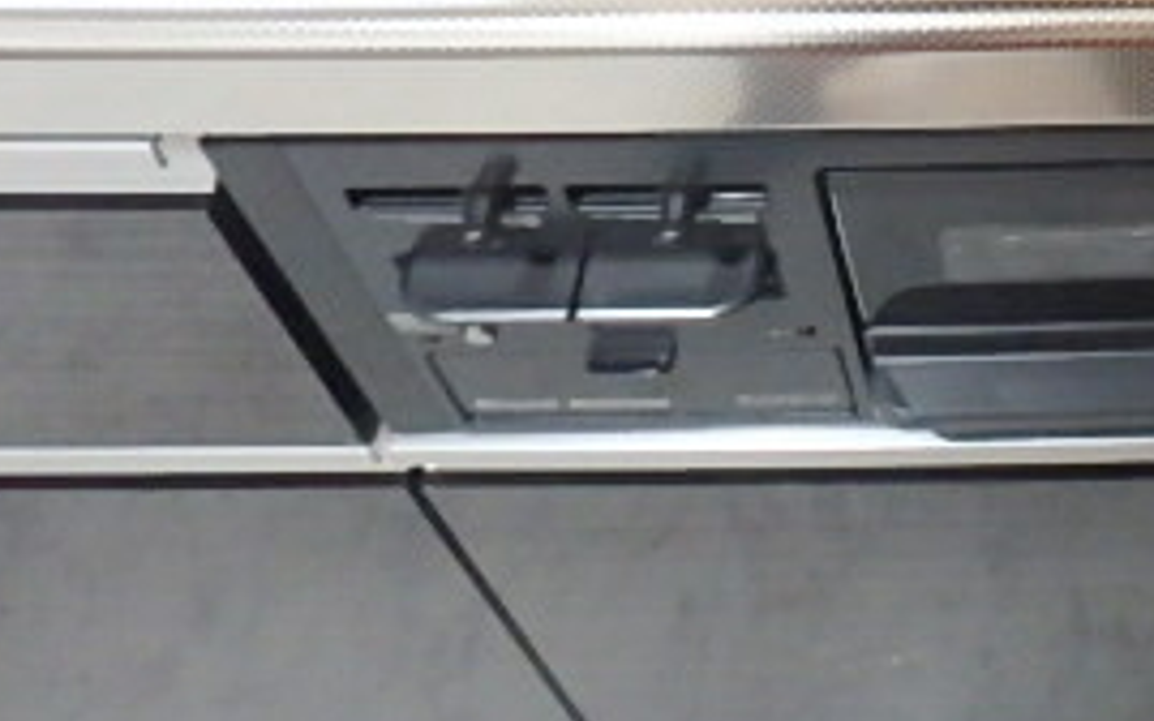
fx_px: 1667
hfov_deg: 33.8
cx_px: 1236
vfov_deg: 21.9
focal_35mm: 53
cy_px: -223
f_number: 3.5
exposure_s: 1/25
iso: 800
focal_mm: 3.7
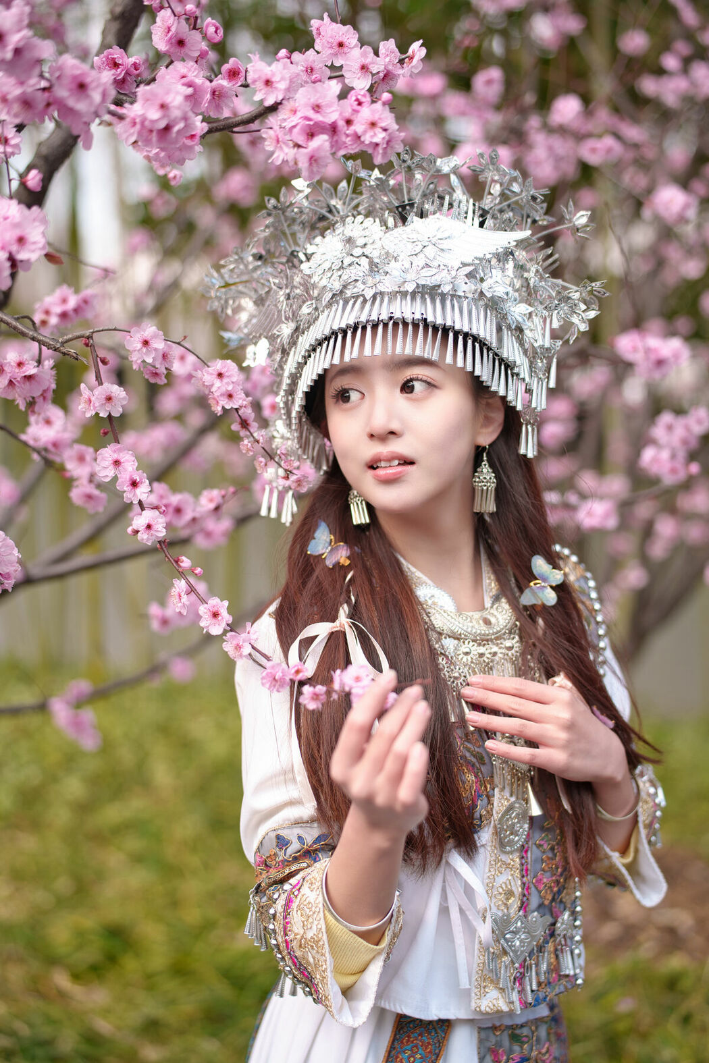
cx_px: 354
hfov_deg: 27.0
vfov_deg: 39.6
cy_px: 532
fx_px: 1477
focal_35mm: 50
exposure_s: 1/500
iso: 100
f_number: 1.8
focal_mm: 50
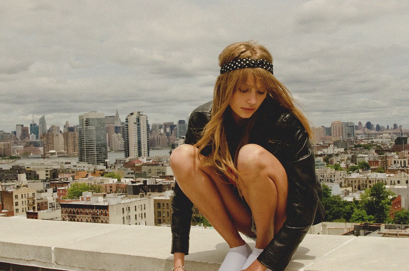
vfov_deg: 25.6
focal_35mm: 52
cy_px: 136
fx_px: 595
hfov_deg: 37.9
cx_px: 204
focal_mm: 35
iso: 2500
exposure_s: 1/1600
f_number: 20
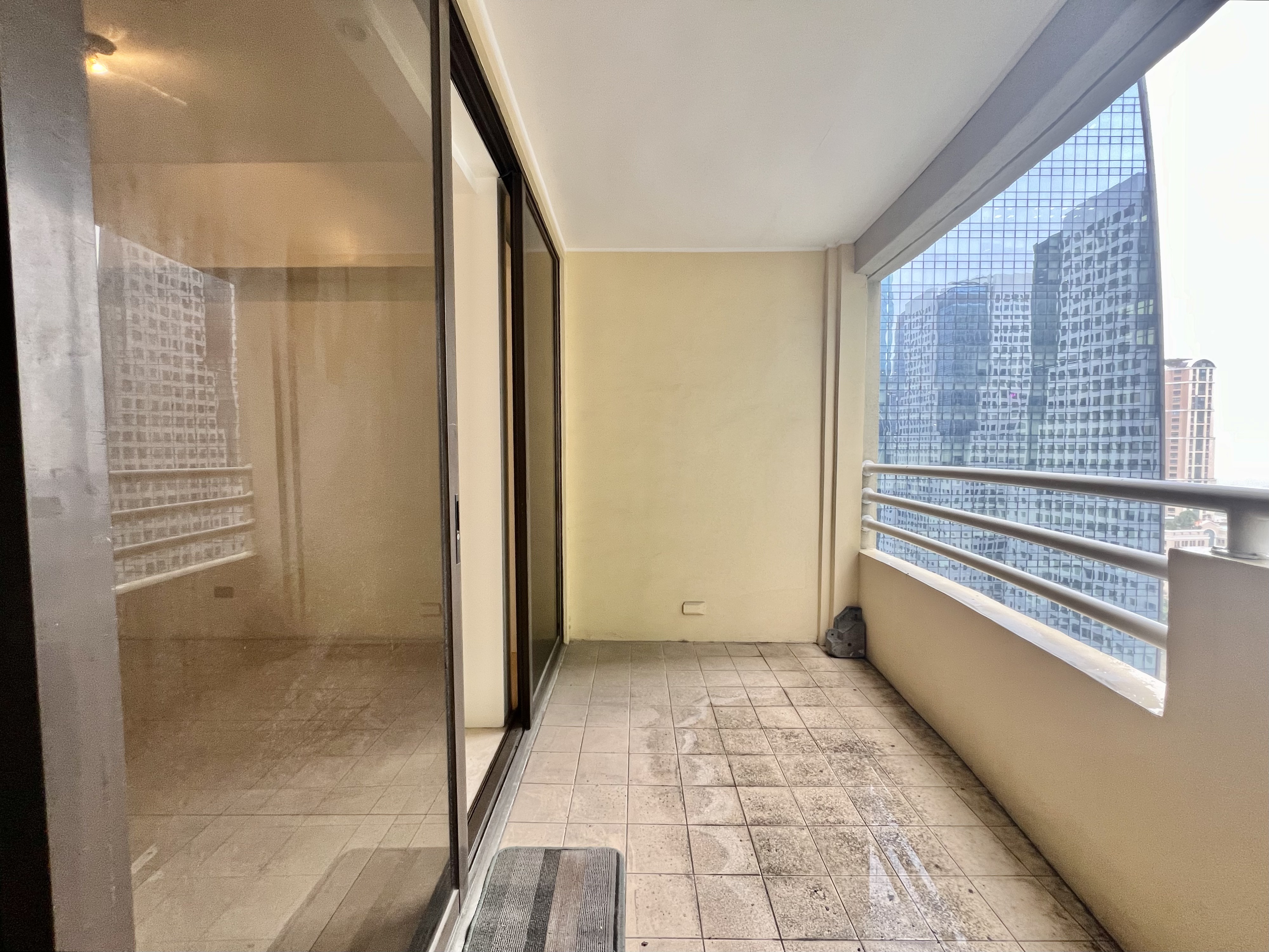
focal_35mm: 13
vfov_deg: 89.9
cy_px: 476
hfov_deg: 106.2
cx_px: 634
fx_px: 477
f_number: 1.8
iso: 125
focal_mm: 1.57
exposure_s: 1/99
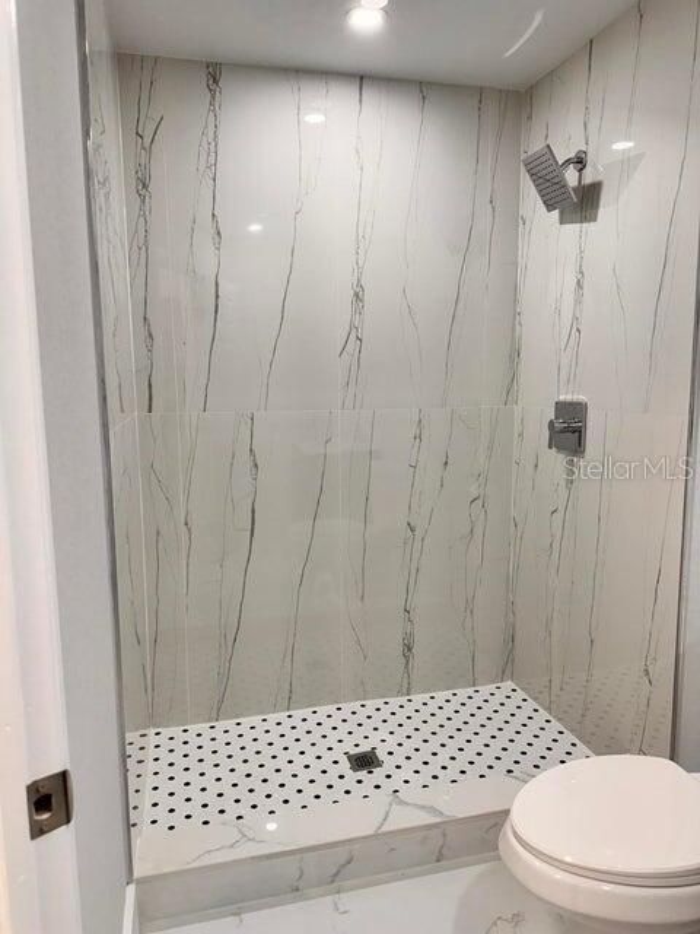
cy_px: 467
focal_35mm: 24
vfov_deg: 71.6
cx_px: 350
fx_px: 647
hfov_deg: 56.8
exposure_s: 1/120
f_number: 1.78
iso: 200
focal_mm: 6.86
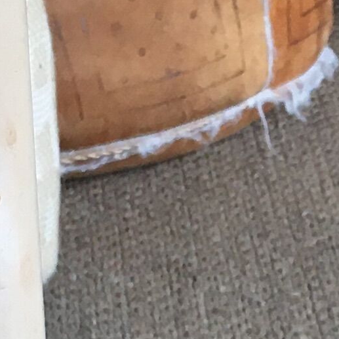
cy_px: 679
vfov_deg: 8.3
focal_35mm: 200
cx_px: 402
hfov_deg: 8.7
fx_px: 2216
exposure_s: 1/33
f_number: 2.2
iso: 80
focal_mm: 4.15
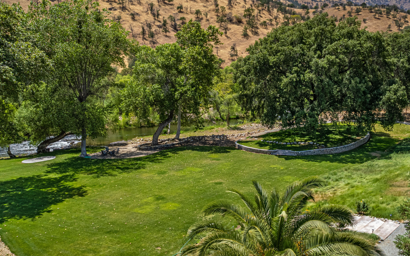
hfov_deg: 64.3
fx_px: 324
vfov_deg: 43.0
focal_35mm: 29
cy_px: 151
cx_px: 237
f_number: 2.8
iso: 100
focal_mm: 8.38
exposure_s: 1/120
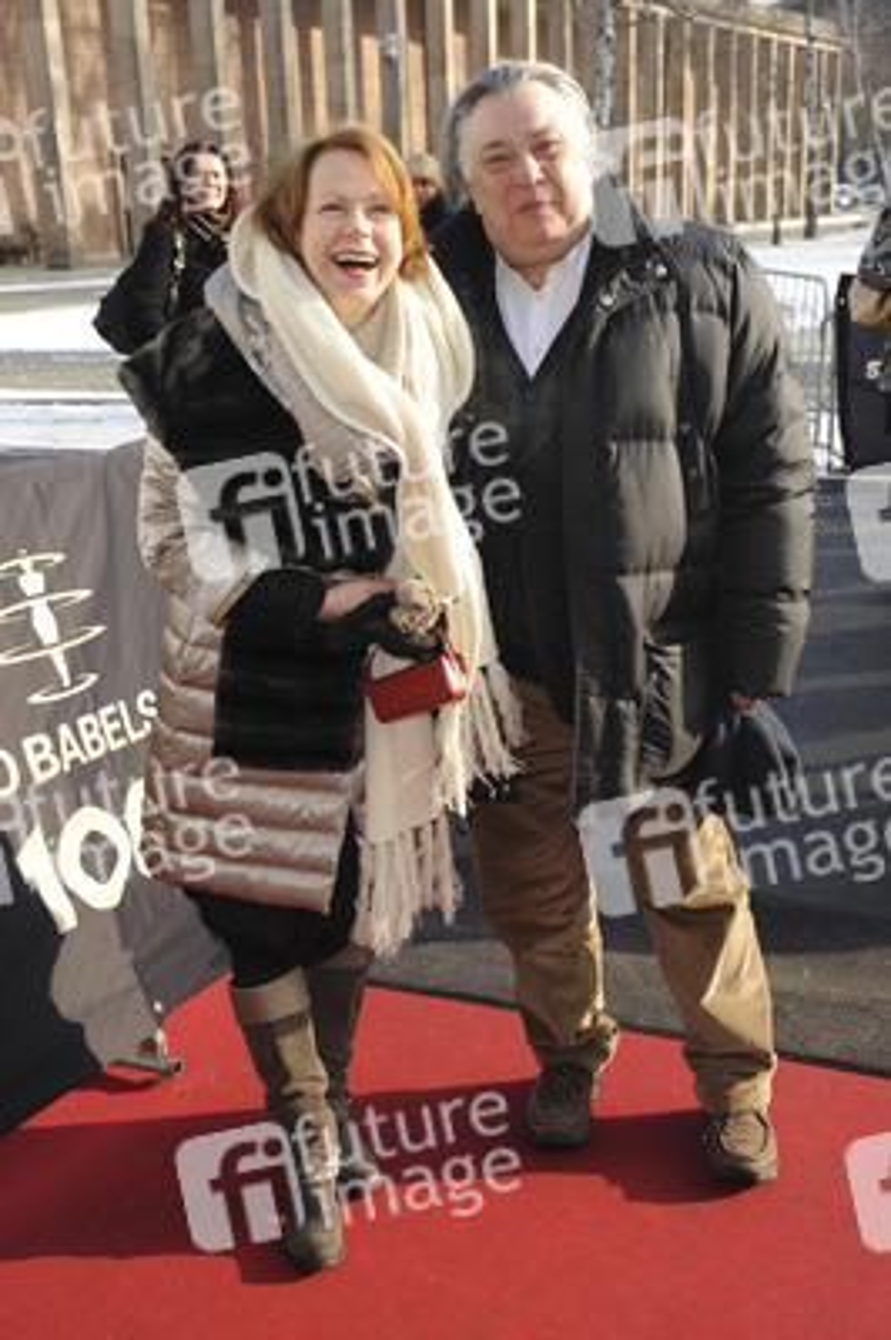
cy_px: 670
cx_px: 446
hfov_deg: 28.0
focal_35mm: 48
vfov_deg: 41.1
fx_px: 1785
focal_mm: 48
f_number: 8
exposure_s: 1/200
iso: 250
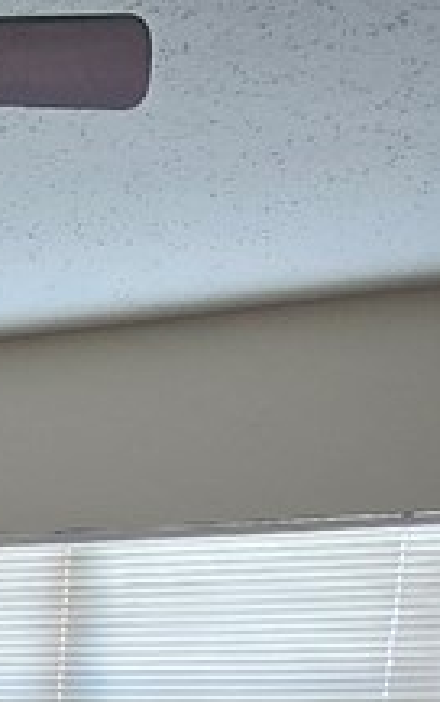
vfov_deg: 23.3
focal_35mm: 65
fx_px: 1245
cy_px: 1126
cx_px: -152
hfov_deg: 18.5
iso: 320
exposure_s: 1/60
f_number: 2.2
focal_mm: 1.7
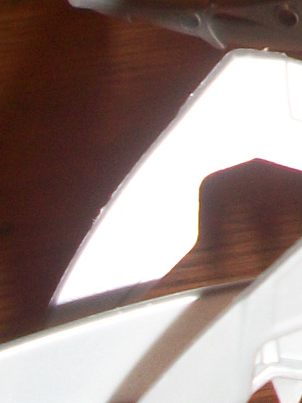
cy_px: -140
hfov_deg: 6.7
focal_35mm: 210
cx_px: 733
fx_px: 2444
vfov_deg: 9.2
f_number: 3.1
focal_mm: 6.3
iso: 80
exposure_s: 1/30
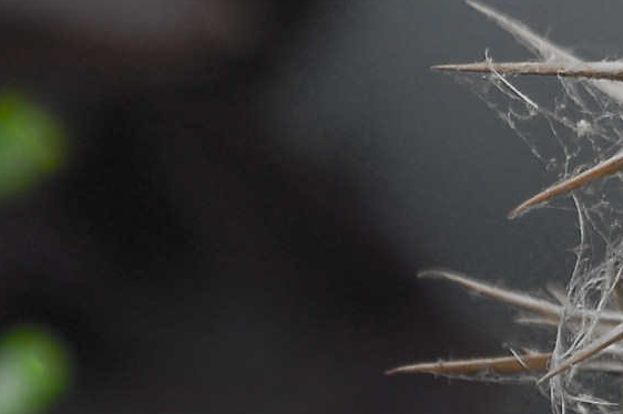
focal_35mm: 352
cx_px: 991
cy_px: -220
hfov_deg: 5.8
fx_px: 6090
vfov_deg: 3.9
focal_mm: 55
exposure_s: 1/15
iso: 200
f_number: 5.6
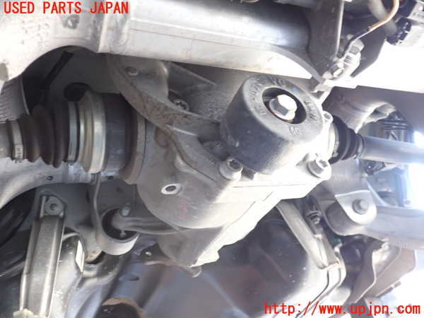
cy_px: 159
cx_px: 212
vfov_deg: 46.8
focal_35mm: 30
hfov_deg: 60.0
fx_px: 367
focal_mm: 5.4
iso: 250
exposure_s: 1/30
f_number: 2.3
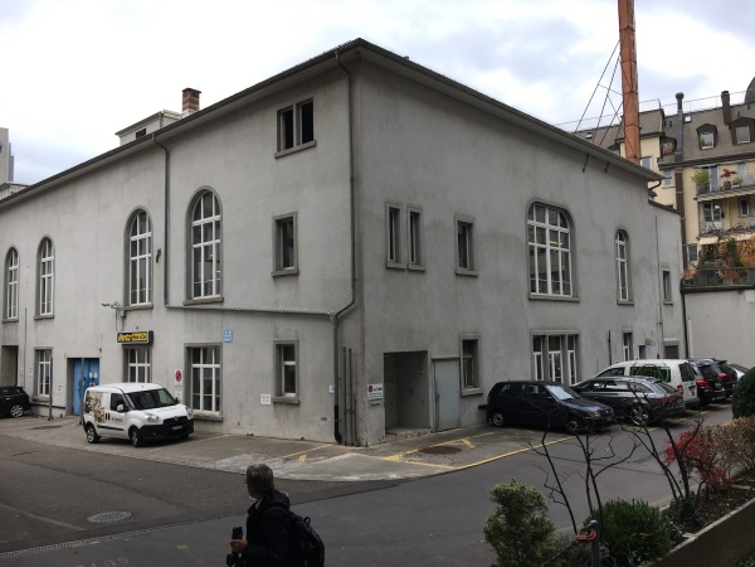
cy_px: 284
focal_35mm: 29
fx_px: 633
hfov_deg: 61.7
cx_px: 378
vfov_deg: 48.2
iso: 25
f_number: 2.2
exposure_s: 1/323
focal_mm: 4.15
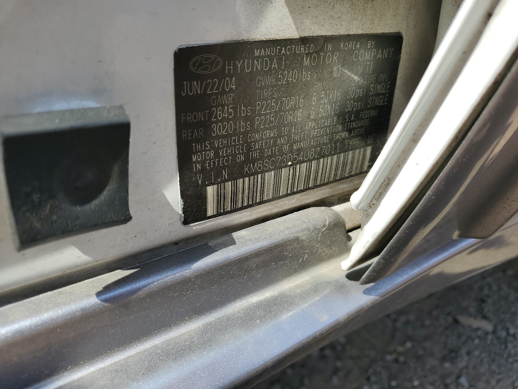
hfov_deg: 67.3
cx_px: 259
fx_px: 389
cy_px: 194
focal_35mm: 26
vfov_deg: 53.1
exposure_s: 1/1111
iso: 50
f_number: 1.5
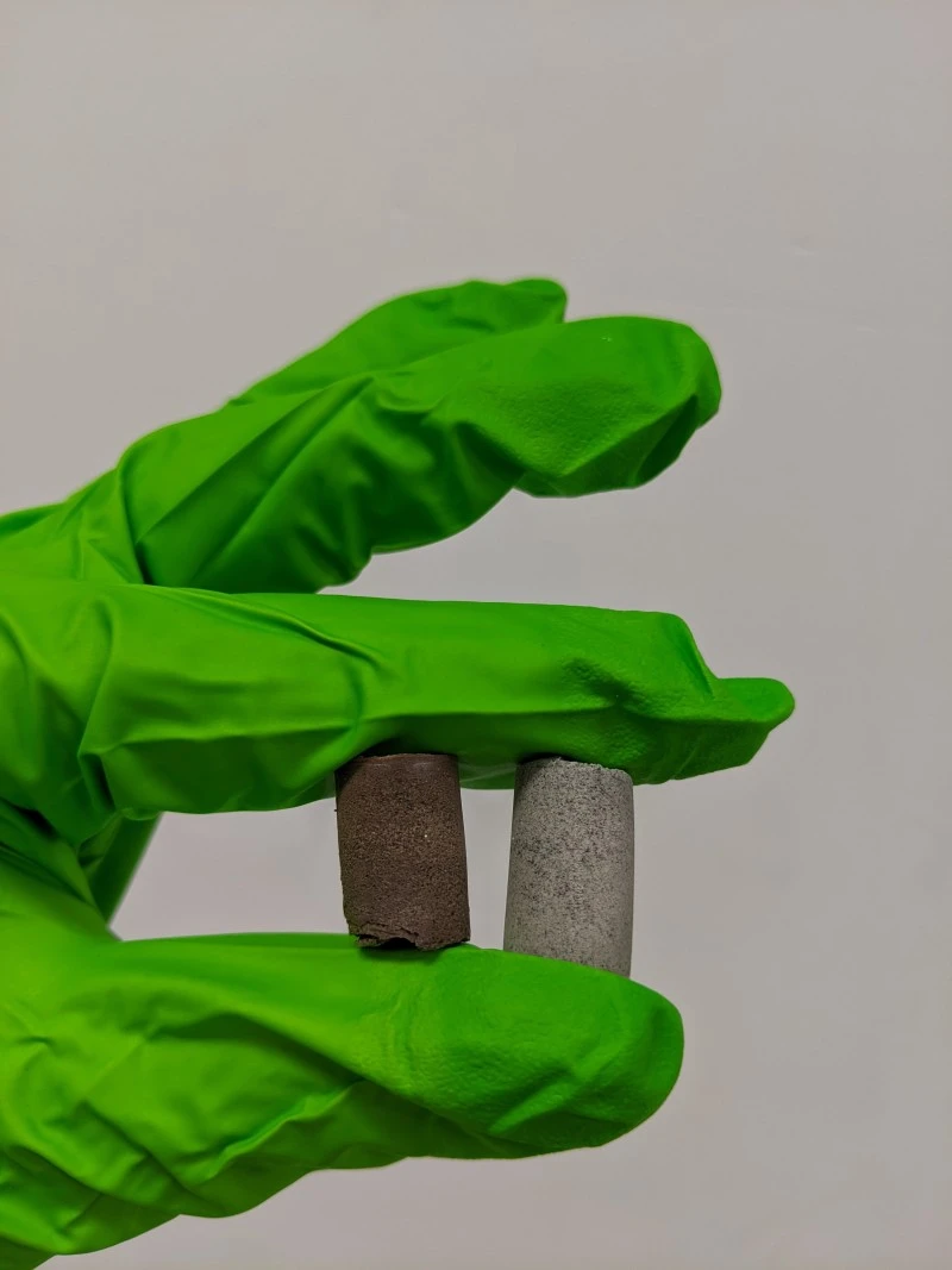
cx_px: 476
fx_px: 990
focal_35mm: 27
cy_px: 635
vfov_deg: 65.3
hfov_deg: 51.3
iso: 76
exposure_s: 1/99.9
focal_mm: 4.44
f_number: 1.8
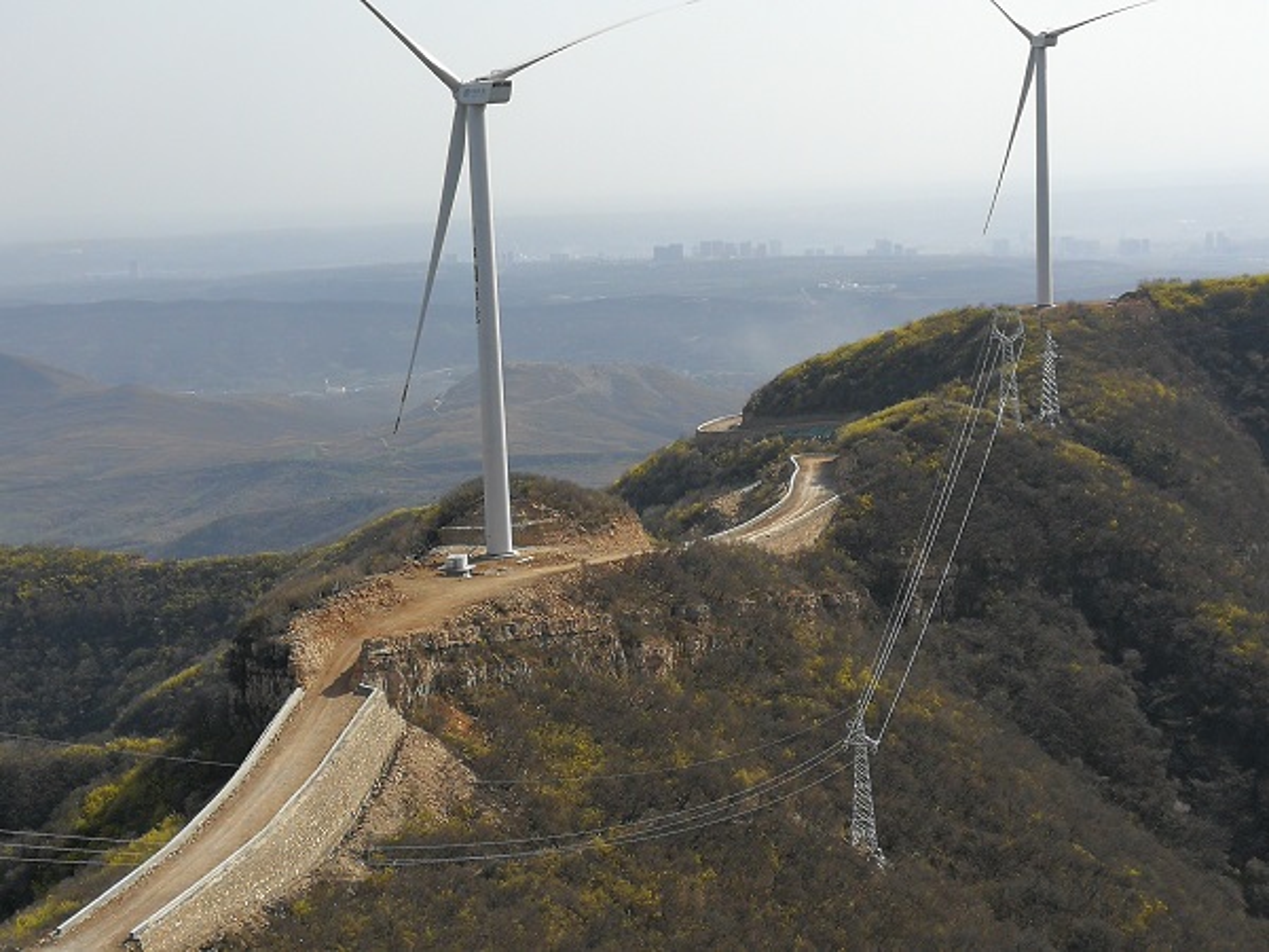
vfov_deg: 23.7
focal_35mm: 62
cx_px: 634
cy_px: 476
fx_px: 2273
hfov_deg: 31.2
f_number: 1.8
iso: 50
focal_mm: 3.95
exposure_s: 1/1727
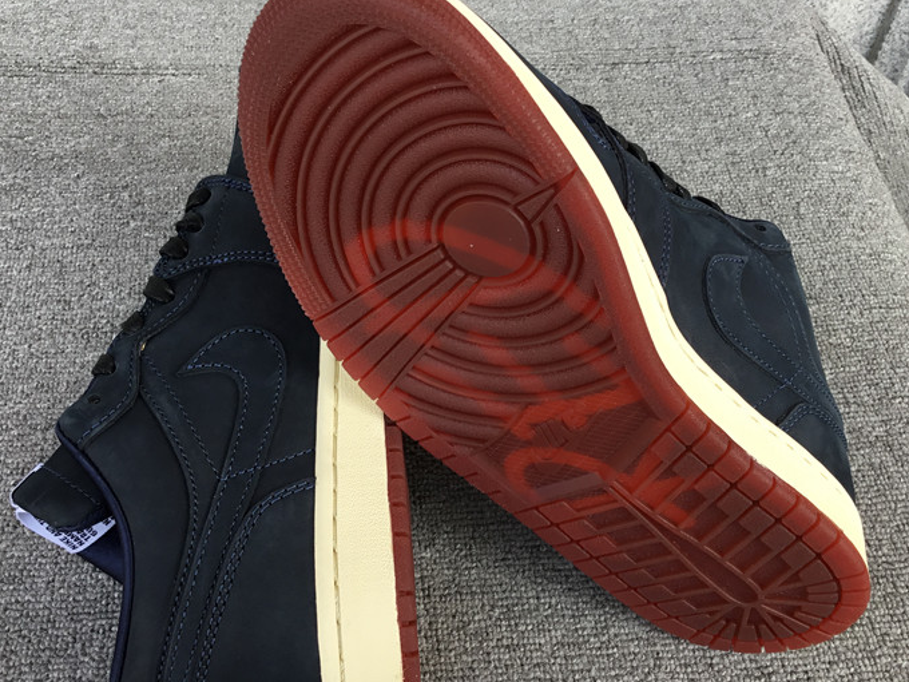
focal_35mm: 41
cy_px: 331
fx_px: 1077
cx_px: 448
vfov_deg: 35.1
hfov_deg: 45.8
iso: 25
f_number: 2.4
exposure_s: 1/141
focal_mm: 3.3
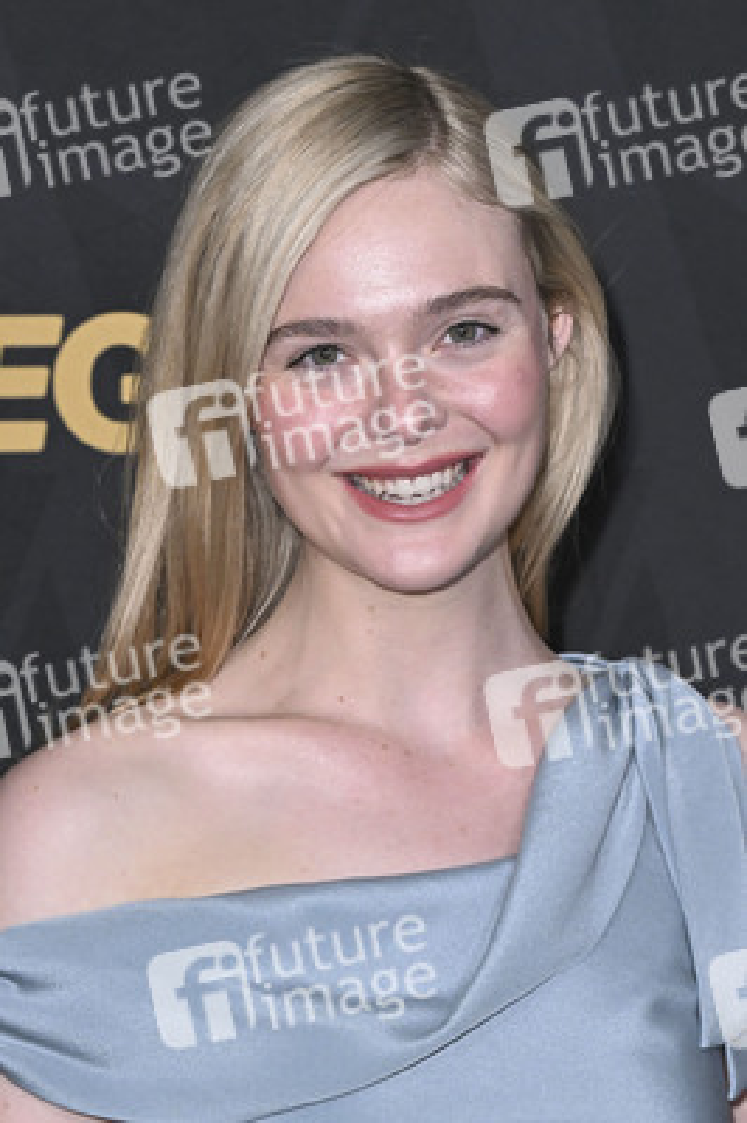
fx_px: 3835
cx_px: 374
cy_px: 562
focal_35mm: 123
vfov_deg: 16.7
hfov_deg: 11.1
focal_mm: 82
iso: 2000
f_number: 5.6
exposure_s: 1/320
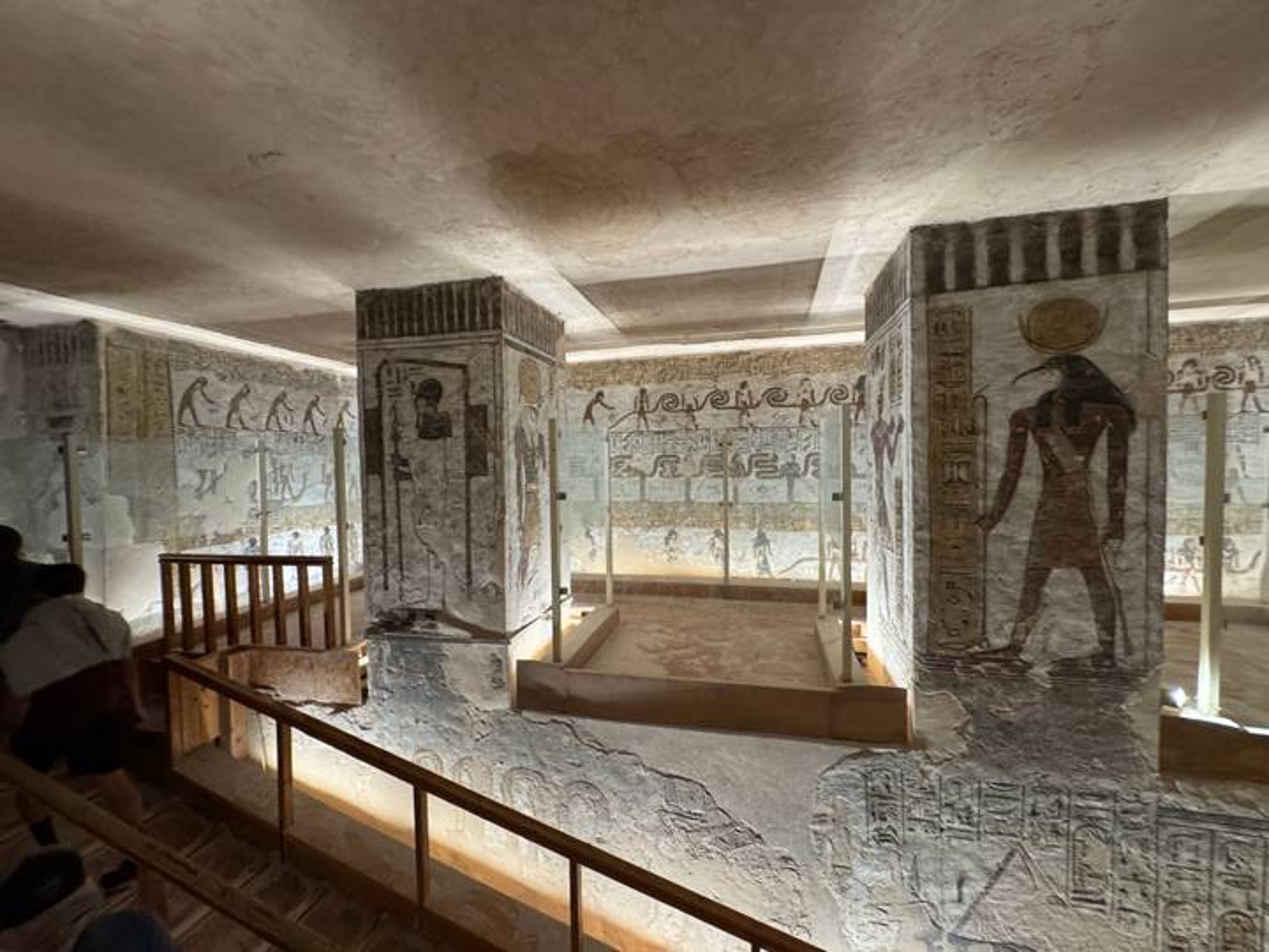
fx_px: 513
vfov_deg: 85.7
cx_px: 634
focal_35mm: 14
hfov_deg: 102.1
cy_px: 476
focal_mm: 2.22
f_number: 2.2
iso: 320
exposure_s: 1/65
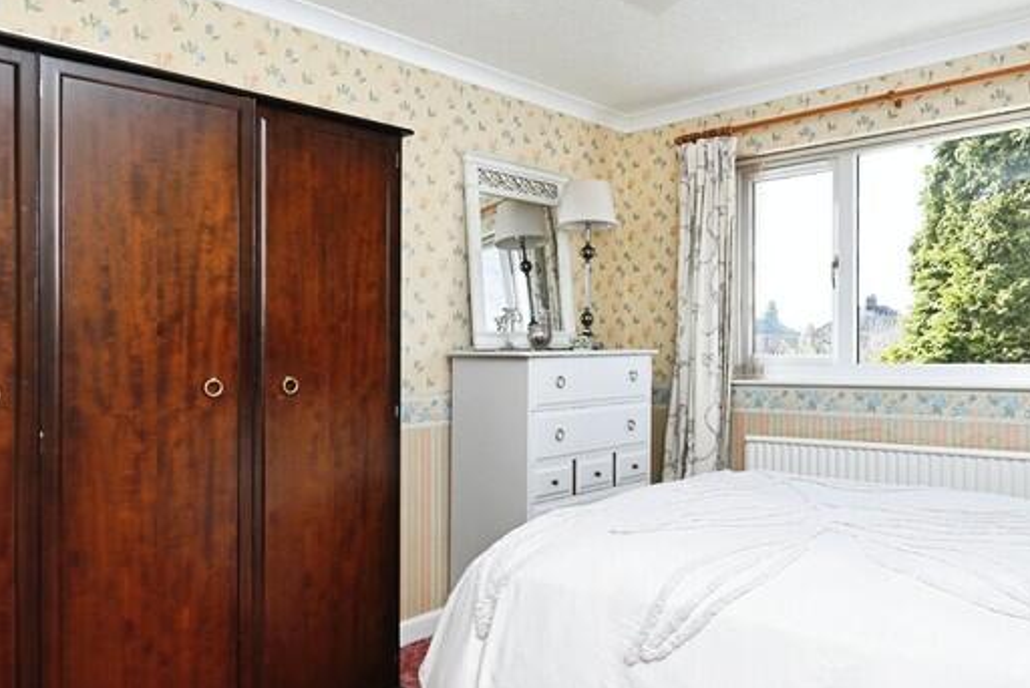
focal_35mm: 28
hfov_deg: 64.8
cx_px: 624
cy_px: 353
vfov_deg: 46.5
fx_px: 802
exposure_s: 1/80
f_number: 4.5
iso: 100
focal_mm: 14
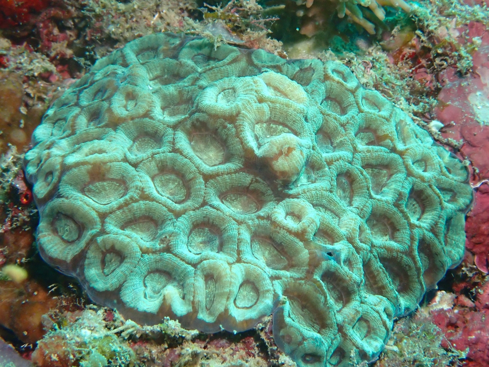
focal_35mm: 100
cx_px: 244
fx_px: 1413
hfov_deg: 19.6
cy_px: 184
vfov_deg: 14.8
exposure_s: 1/200
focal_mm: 18
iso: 800
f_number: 6.3
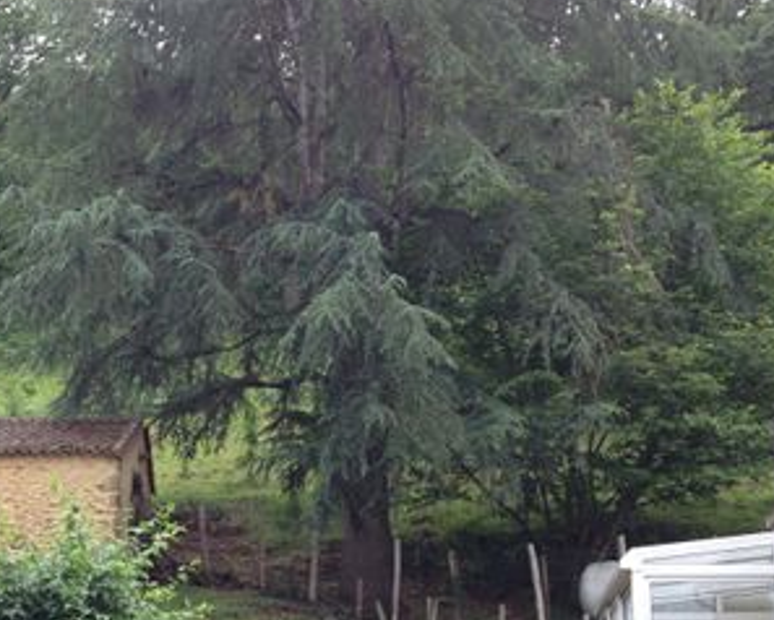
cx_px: 164
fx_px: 1582
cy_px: 419
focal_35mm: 69
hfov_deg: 27.0
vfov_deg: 22.1
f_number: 2.4
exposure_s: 1/294
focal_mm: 4.28
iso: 50
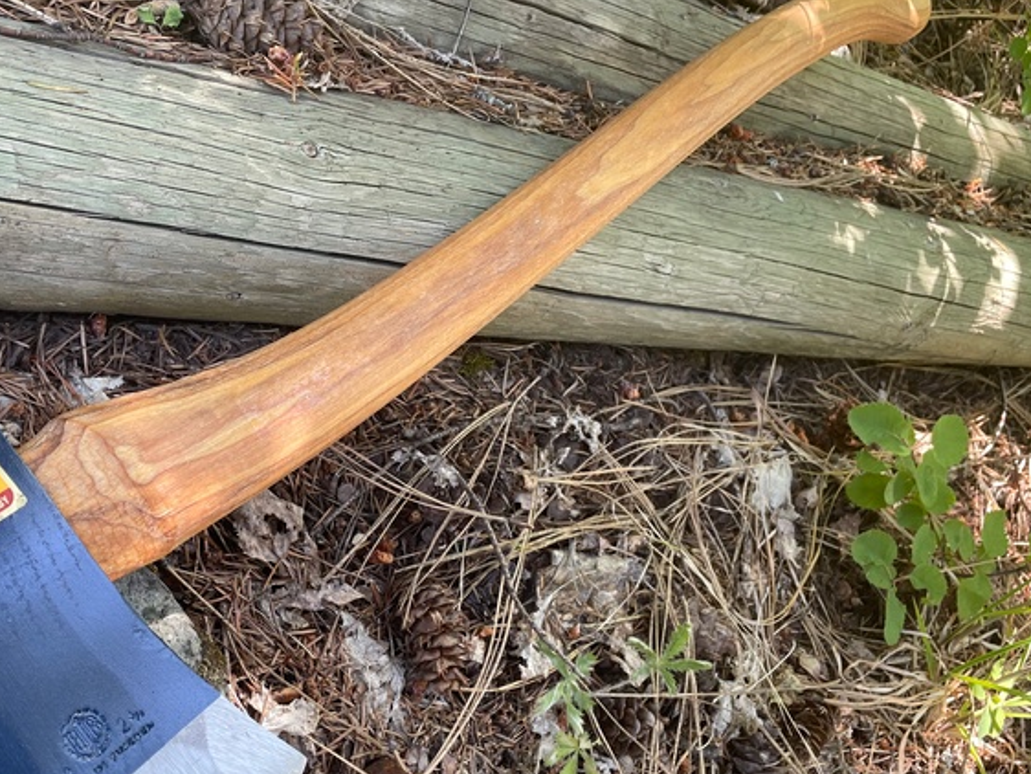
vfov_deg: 38.4
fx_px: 1102
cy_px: 490
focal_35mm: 37
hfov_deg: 49.7
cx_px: 398
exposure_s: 1/121
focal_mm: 4.2
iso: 40
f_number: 1.6
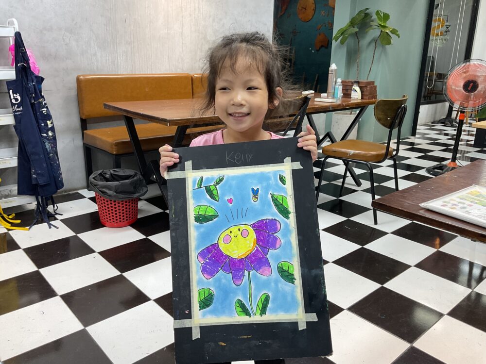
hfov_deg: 61.7
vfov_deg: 48.2
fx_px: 407
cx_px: 243
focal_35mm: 29
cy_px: 182
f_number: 1.8
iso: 40
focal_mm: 3
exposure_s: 1/50
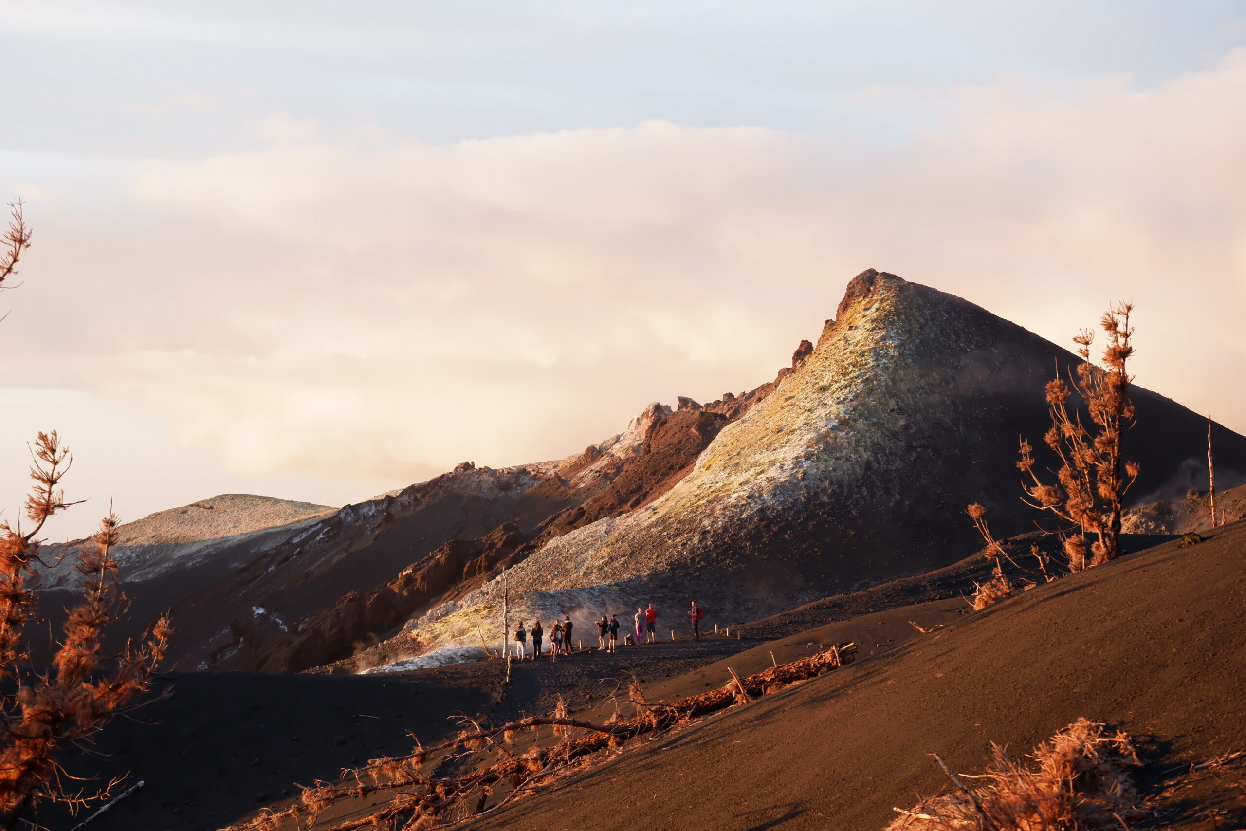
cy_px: 416
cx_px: 623
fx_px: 2700
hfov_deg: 26.0
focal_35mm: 78
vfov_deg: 17.5
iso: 400
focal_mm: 52
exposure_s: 1/180
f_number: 4
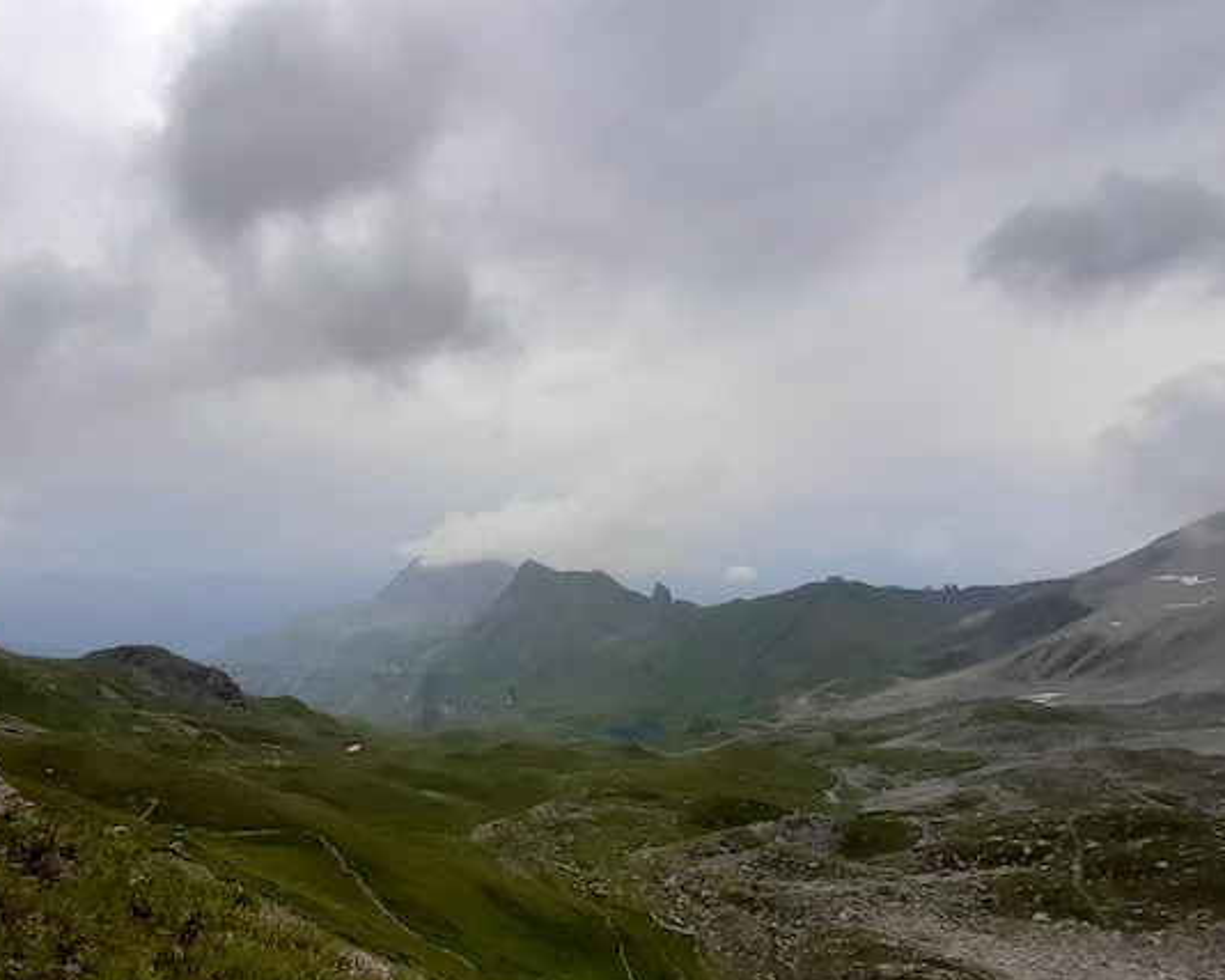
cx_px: 482
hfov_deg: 82.2
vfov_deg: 68.9
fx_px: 689
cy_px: 650
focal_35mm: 19
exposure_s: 1/1403
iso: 40
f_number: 2.2
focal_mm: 1.13
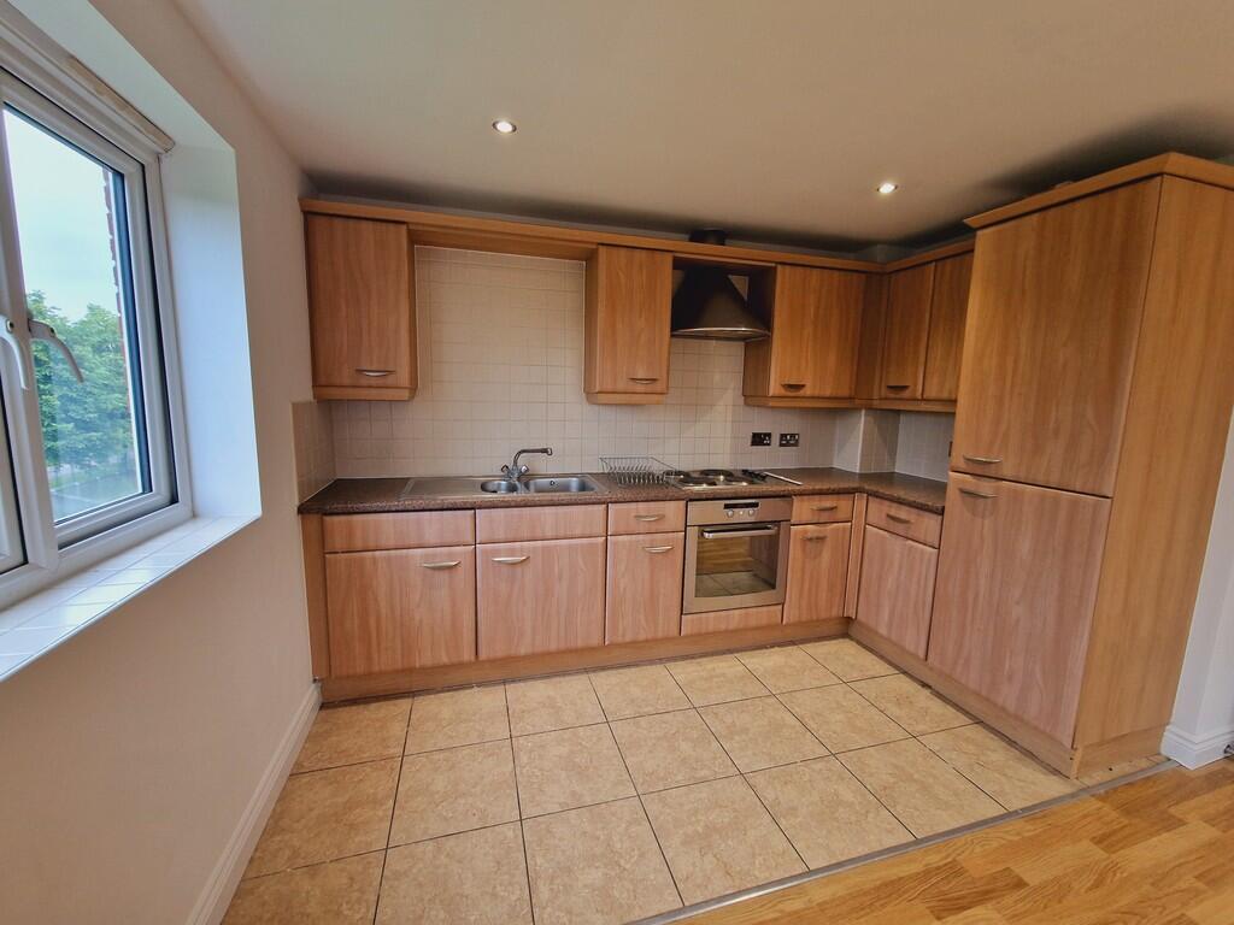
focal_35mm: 13
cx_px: 617
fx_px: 463
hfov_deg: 106.2
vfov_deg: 89.9
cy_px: 462
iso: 160
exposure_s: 1/50
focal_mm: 2.2
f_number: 2.2
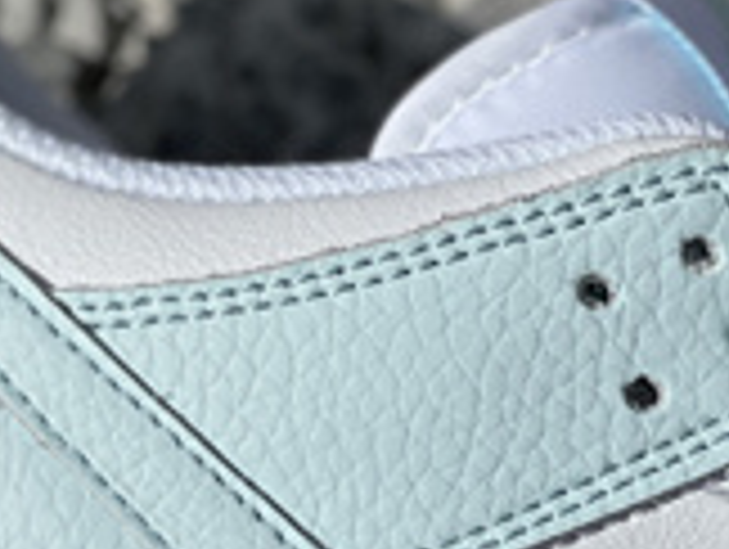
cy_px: 844
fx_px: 6159
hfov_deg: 6.7
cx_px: 742
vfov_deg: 5.1
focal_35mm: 292
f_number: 2.2
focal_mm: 7.5
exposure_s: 1/5236
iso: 32
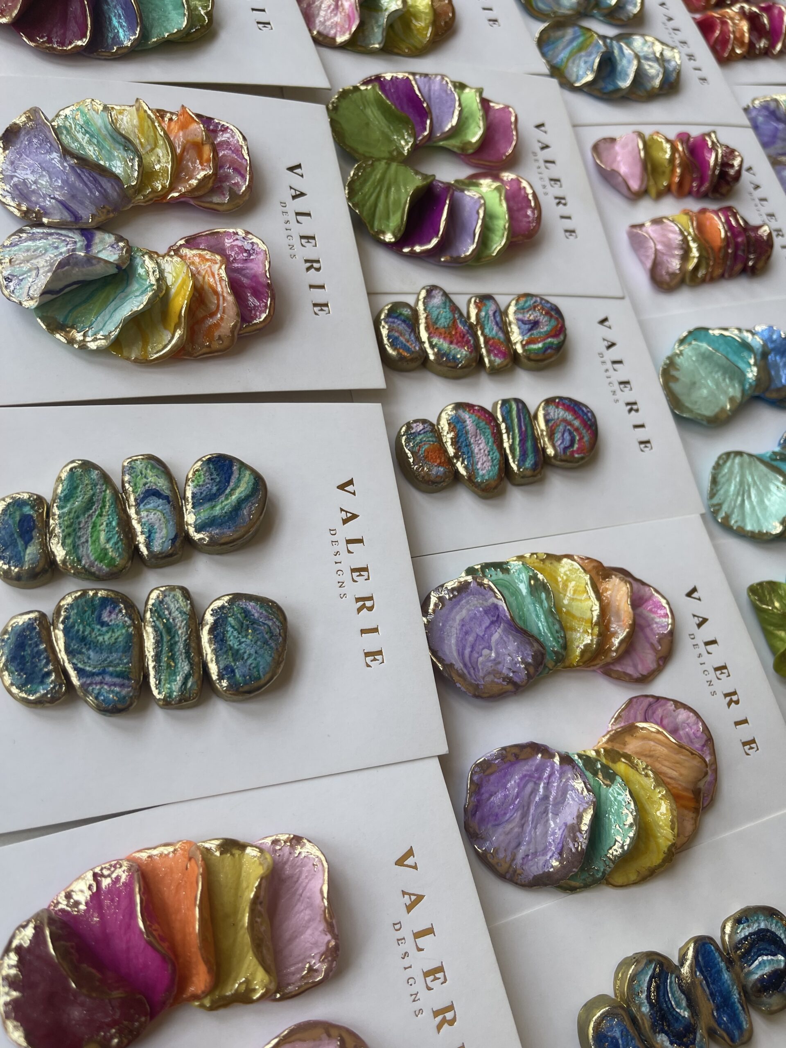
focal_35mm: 26
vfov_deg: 67.3
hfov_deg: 53.1
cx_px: 393
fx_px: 787
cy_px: 524
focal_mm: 5.1
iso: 32
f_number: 1.6
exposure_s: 1/133
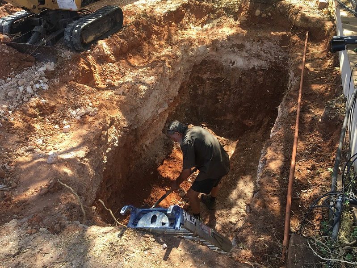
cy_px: 134
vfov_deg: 48.3
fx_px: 299
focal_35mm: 29
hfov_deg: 61.6
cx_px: 178
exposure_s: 1/190
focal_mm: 4.15
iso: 25
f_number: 2.2
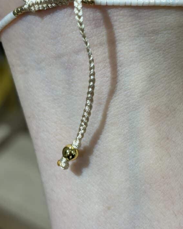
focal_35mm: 74
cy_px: 74
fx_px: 501
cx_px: 103
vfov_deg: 25.6
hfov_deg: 20.7
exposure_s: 1/100
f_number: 1.6
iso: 40
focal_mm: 5.96
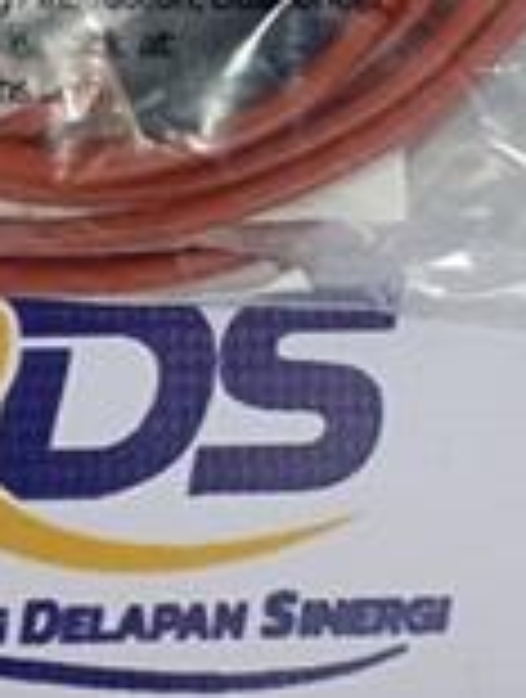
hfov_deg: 15.4
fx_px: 1937
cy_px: -493
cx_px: 99
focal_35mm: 96
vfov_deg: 17.3
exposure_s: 1/33.3
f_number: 1.8
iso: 380
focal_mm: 4.27
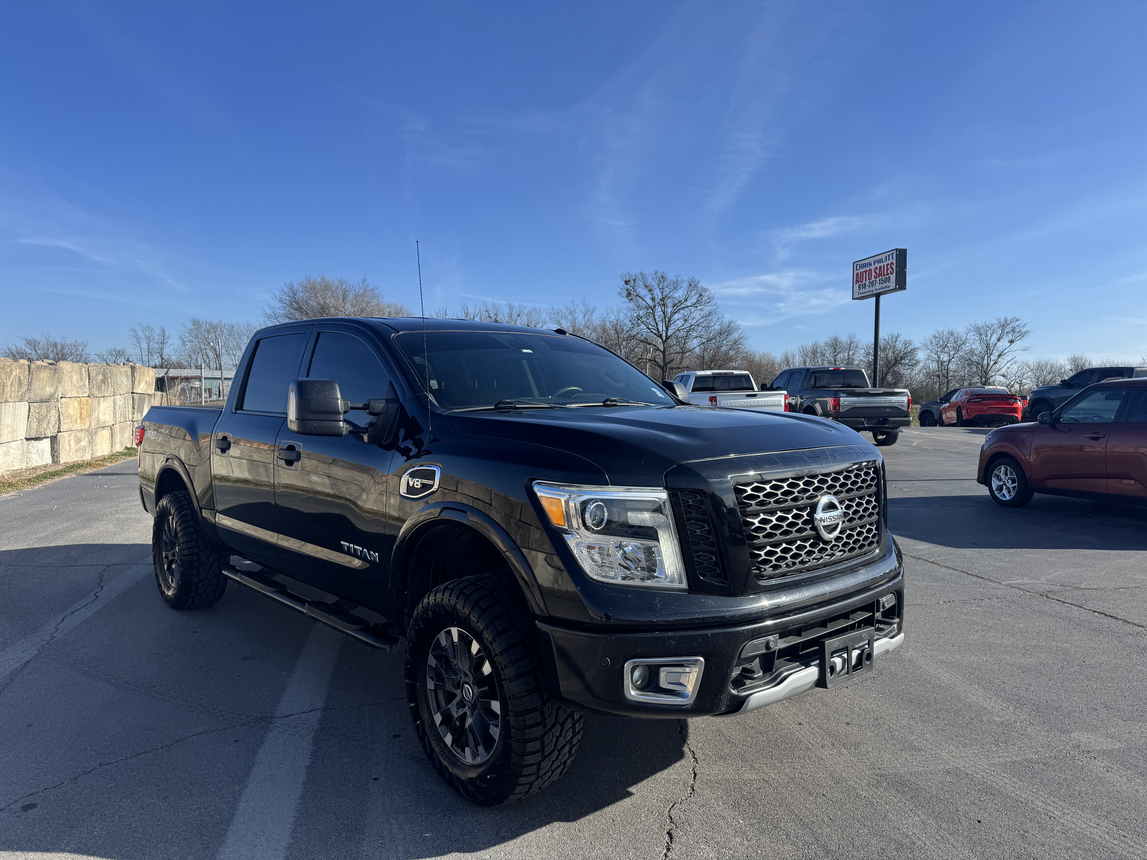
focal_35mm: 24
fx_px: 795
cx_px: 574
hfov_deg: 71.6
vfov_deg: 56.8
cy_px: 430
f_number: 1.78
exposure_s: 1/4049
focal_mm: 6.76
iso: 80
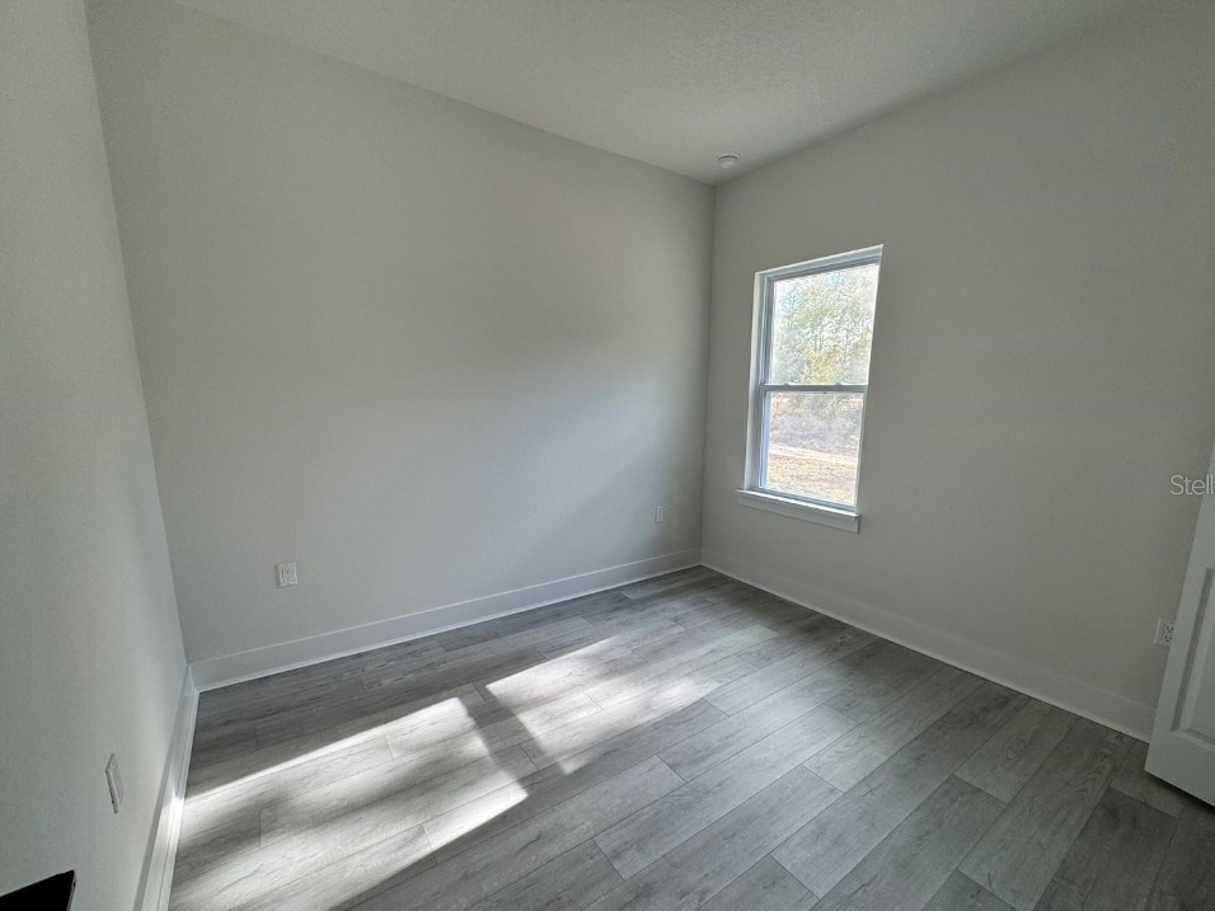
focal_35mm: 15
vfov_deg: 81.7
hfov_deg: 98.1
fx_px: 526
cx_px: 639
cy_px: 484
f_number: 2.2
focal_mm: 2.22
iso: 64
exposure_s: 1/120
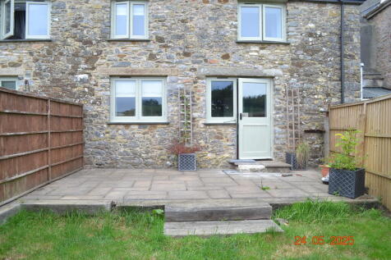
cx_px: 196
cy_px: 130
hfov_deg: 67.4
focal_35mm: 27
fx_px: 293
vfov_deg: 47.9
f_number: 5.6
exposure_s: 1/60
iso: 140
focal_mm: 18
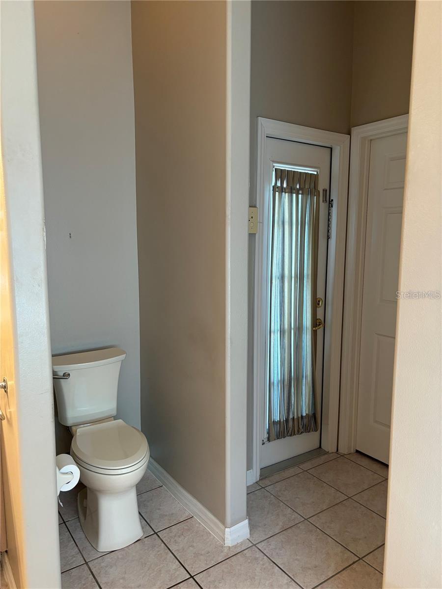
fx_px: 443
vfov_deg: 67.3
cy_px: 294
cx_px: 221
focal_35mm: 26
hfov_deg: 53.1
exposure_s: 1/60
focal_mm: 5.96
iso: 200
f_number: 1.6
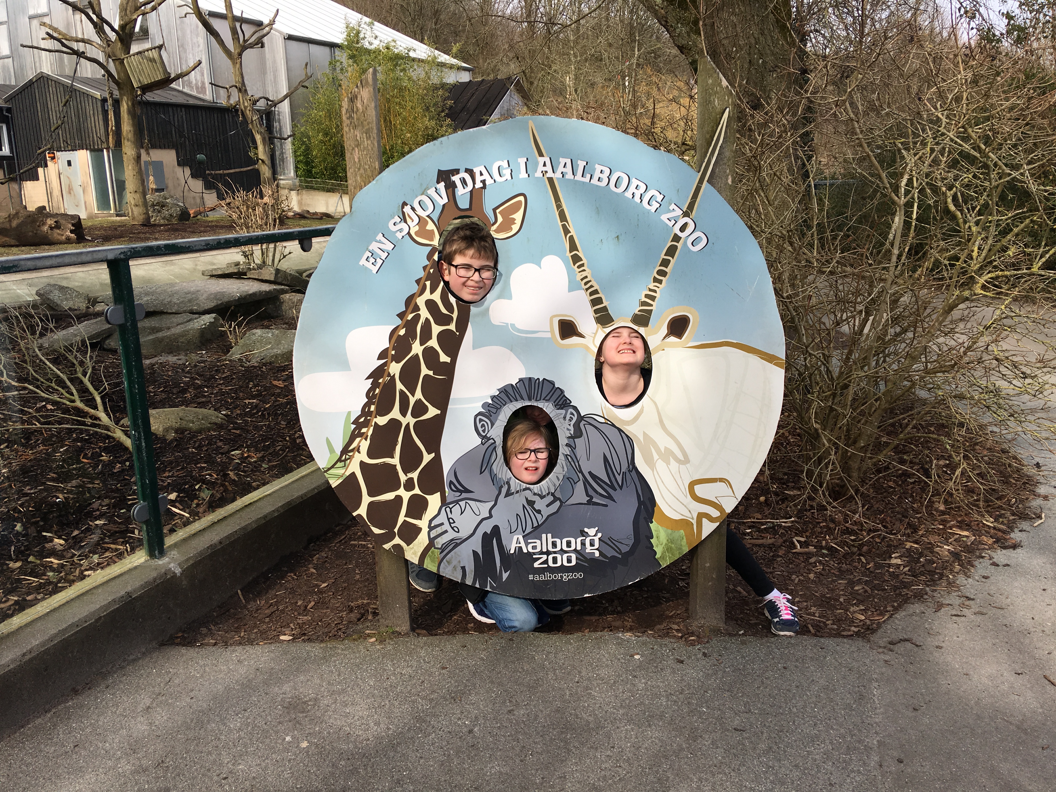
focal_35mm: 29
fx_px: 885
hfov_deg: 61.7
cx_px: 528
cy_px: 396
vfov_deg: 48.2
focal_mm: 4.15
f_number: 2.2
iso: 25
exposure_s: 1/845
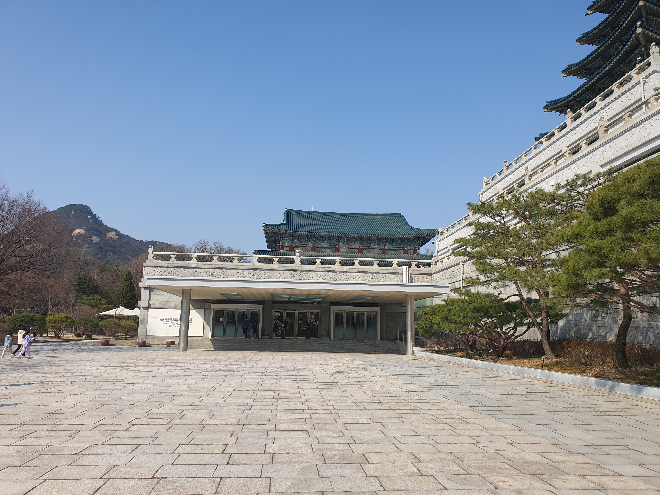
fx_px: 496
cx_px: 330
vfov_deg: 53.1
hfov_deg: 67.3
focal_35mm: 26
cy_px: 248
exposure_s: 1/1832
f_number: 2.4
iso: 50
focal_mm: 4.3
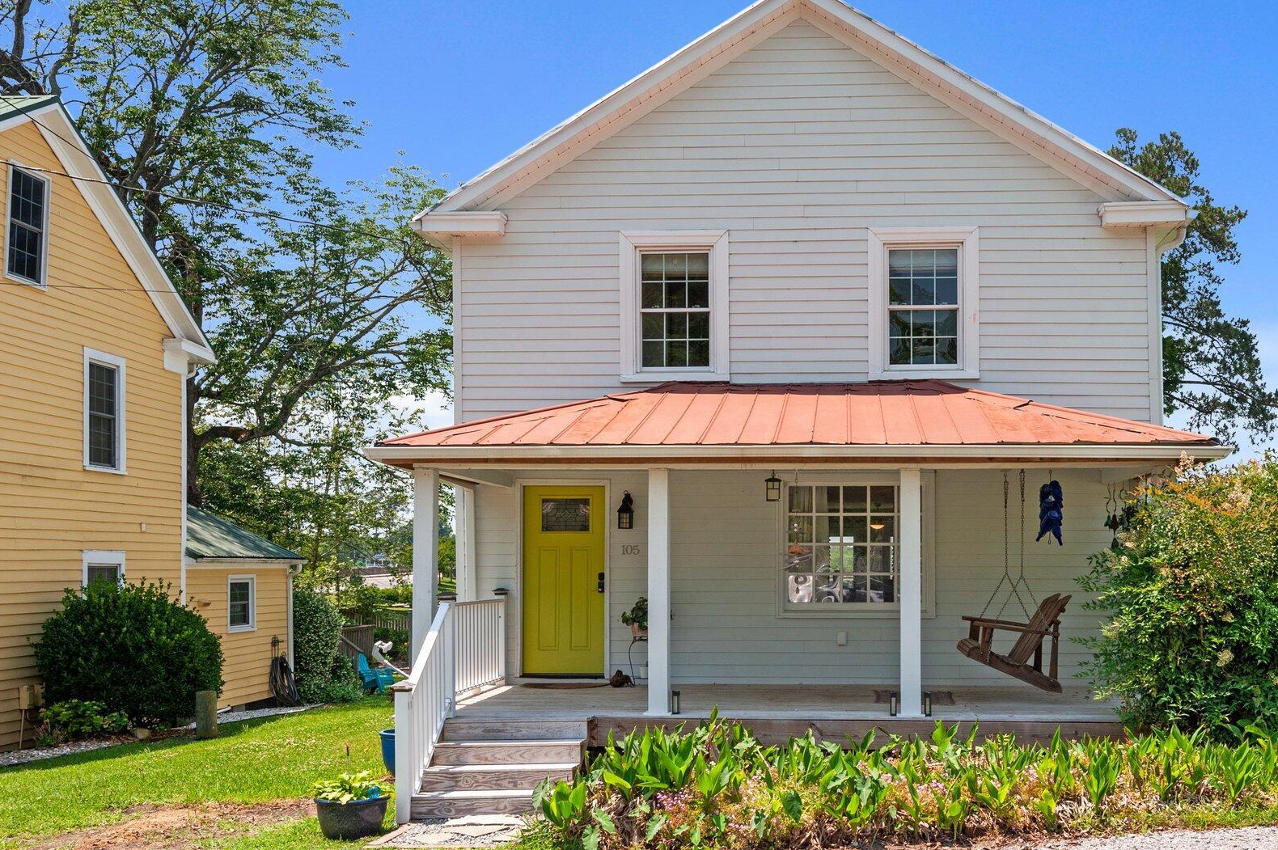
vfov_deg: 37.8
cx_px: 794
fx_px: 1242
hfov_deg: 53.9
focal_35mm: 35
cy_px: 392
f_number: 11
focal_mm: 27
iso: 400
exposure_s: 1/500
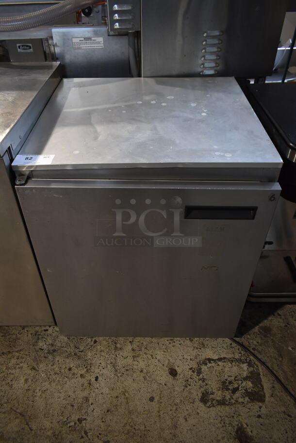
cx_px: 148
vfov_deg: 67.3
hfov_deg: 48.0
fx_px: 332
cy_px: 222
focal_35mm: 27
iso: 640
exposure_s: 1/30
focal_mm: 18
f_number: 3.5
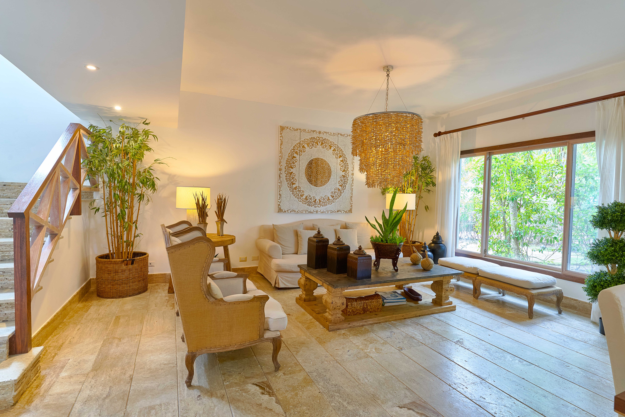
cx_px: 312
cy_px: 208
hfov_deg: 86.9
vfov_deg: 64.6
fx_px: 330
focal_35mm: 19
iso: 640
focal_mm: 19
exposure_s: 1/5
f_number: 9
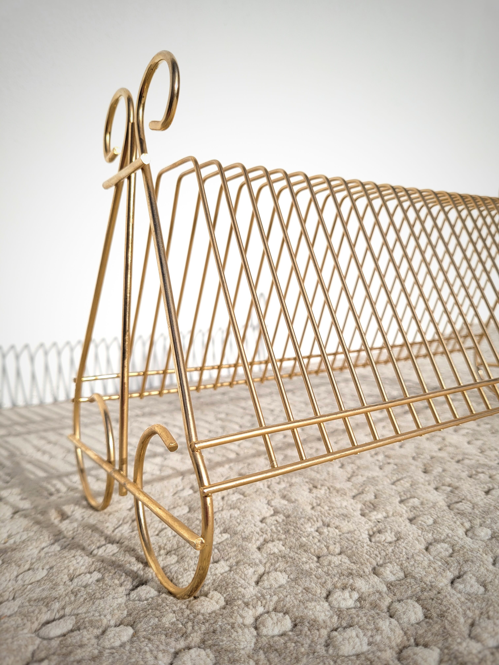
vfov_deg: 67.3
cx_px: 250
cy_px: 332
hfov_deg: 53.1
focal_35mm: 26
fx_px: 500
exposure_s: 1/6671
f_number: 1.8
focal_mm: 5.4
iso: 40
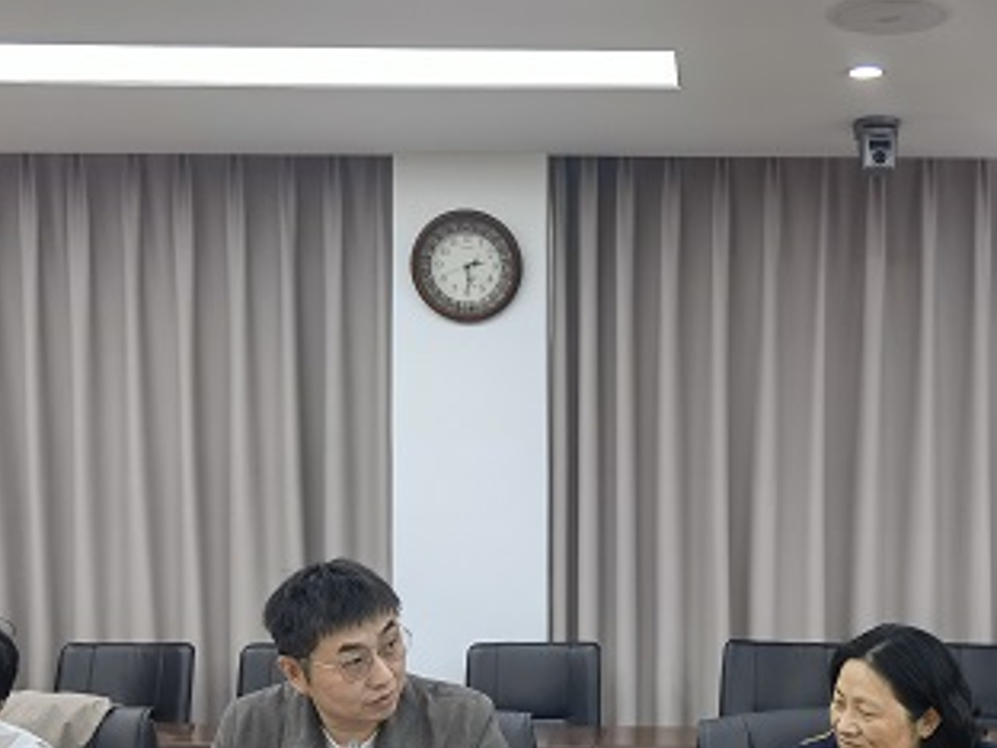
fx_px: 1498
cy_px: 559
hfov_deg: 36.1
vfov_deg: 27.6
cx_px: 729
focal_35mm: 52
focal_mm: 6.67
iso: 125
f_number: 1.9
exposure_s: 1/100
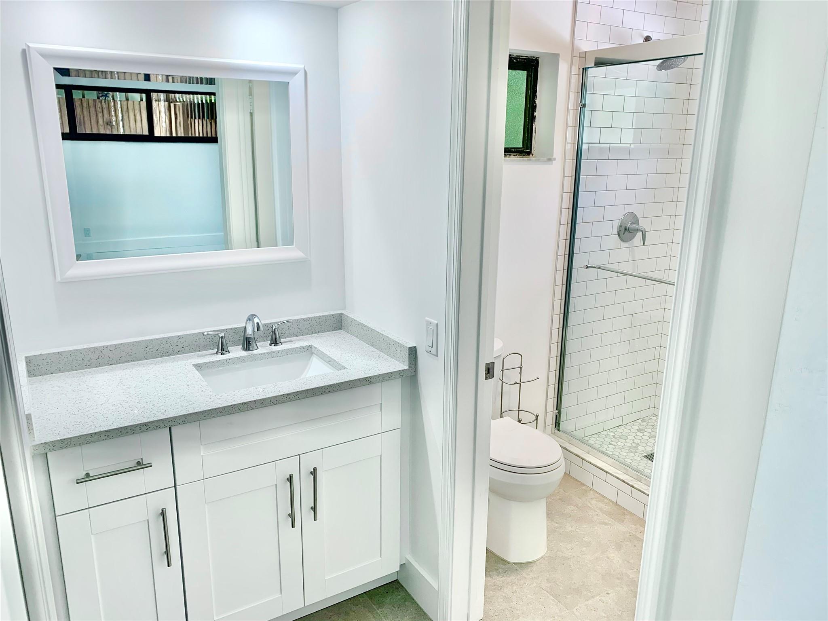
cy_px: 310
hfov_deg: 67.3
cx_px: 414
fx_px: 622
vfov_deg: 53.1
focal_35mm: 26
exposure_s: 1/120
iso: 50
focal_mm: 4.25
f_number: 1.8
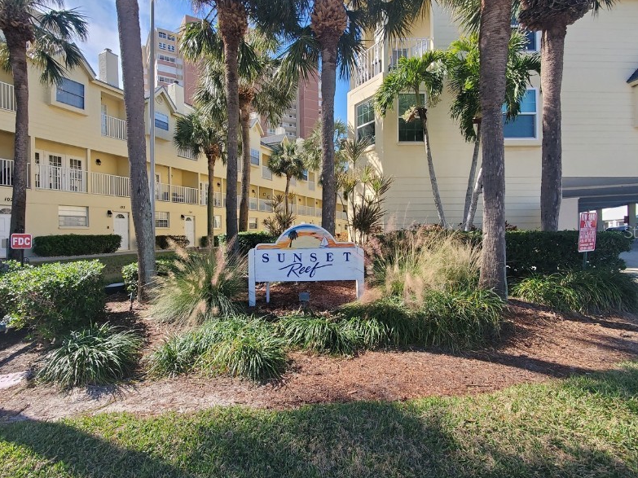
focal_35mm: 17
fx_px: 313
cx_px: 284
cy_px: 231
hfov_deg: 90.7
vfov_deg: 74.7
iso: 50
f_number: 2.2
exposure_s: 1/427
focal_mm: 1.8
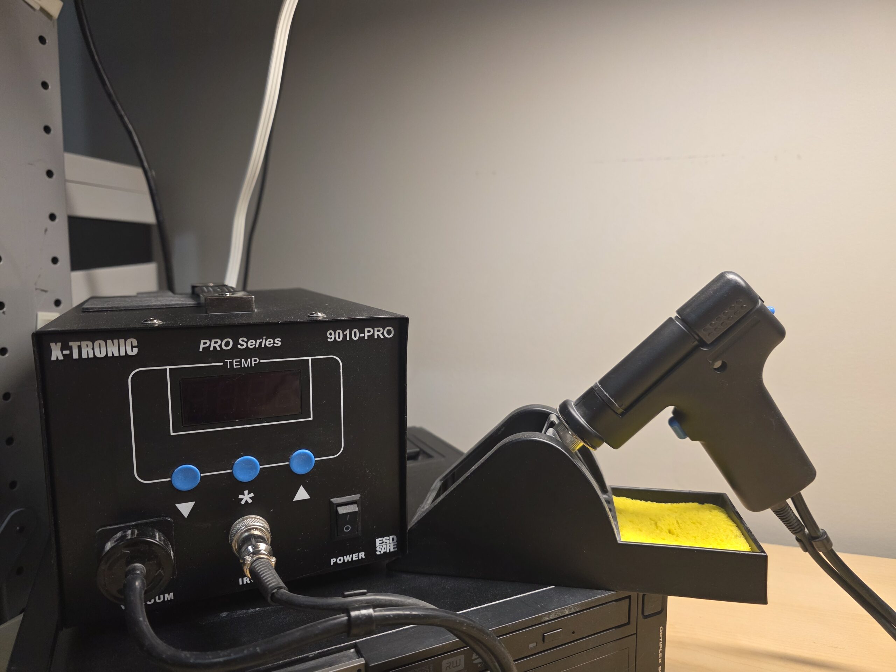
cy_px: 336
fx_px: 595
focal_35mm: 23
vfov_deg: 58.9
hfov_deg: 73.9
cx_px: 448
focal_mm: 6.3
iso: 200
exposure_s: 1/120
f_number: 1.7
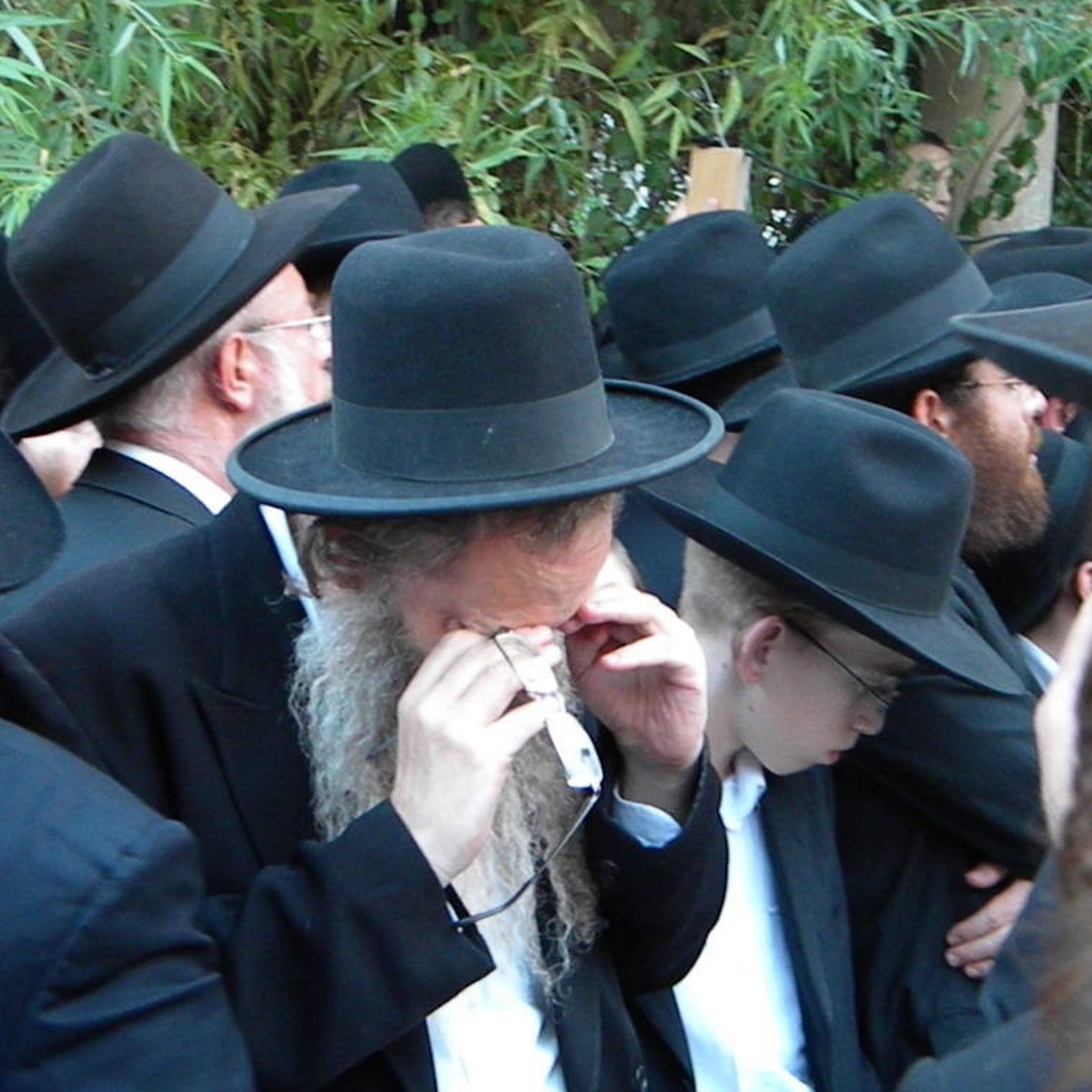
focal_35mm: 67
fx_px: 2391
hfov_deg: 25.7
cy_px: 539
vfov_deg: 25.7
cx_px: 576
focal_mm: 10.1
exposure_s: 1/64.7
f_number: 4.1
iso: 794
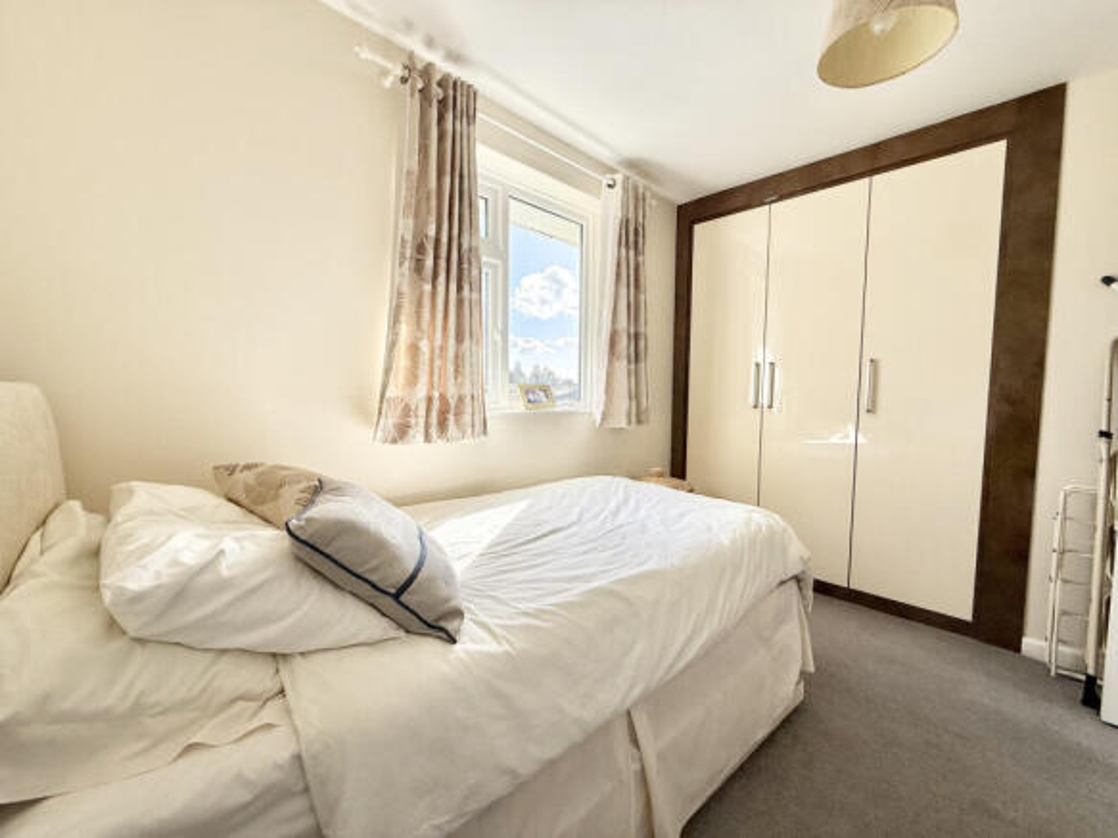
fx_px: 452
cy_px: 419
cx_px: 559
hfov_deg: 102.1
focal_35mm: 14
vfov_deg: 85.7
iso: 64
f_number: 2.2
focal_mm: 2.22
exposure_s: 1/419
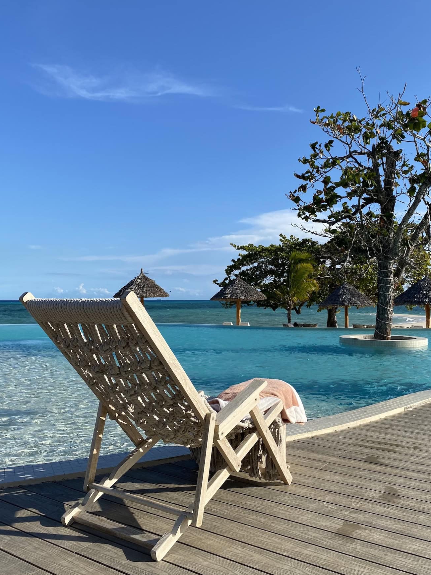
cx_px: 226
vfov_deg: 60.0
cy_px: 289
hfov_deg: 46.8
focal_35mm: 30
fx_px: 498
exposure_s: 1/2890
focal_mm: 4.2
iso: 32
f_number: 1.8
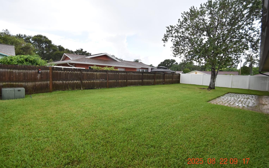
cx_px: 135
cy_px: 81
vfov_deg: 71.2
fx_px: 117
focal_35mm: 16
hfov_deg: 97.8
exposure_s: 1/1500
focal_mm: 10
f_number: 3.5
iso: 800
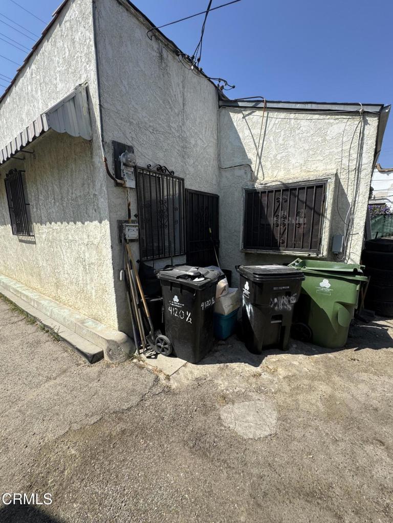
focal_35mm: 14
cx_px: 196
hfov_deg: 85.7
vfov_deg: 102.1
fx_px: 212
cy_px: 262
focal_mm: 2.22
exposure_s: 1/812
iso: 40
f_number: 2.2
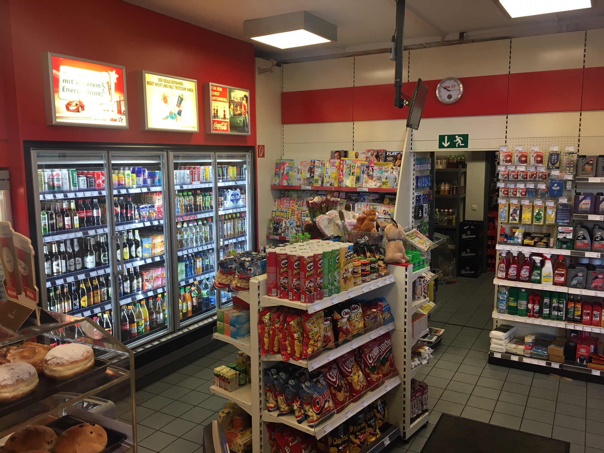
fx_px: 506
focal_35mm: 29
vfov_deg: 48.2
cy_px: 226
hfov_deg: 61.7
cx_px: 302
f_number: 2.2
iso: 25
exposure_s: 1/30
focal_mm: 4.15
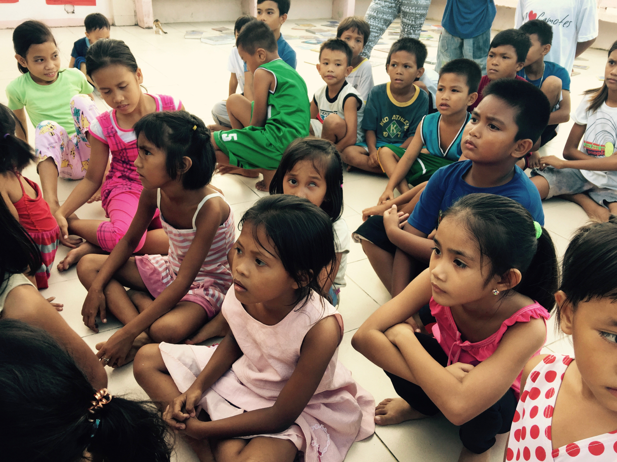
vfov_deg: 48.2
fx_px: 517
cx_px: 308
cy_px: 231
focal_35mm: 29
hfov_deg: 61.7
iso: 32
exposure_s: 1/120
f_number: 2.2
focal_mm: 4.15
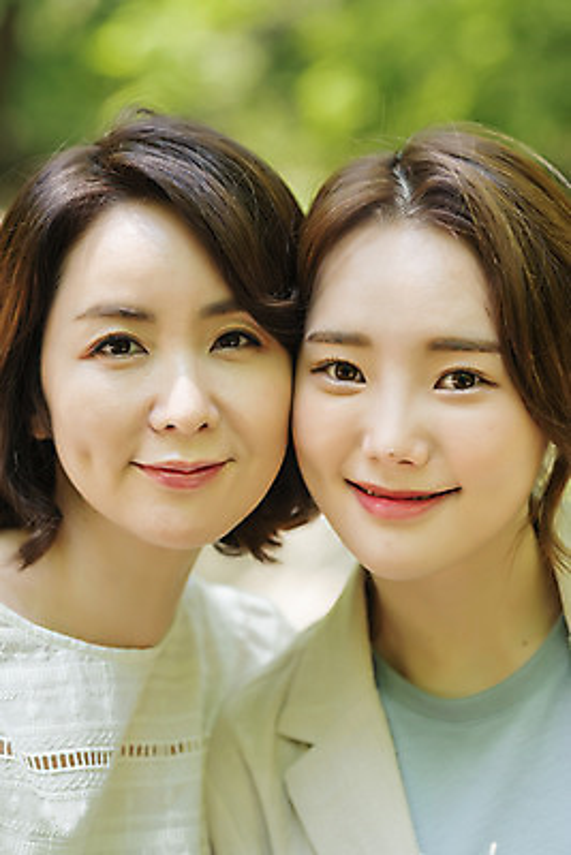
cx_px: 286
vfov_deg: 23.9
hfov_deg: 16.1
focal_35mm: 85
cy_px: 428
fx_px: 2020
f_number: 2.5
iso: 320
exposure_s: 1/320
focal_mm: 85
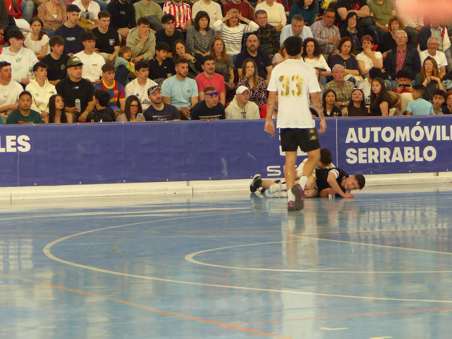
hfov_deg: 13.0
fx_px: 1985
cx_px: 267
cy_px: 178
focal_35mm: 152
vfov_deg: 9.8
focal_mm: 22.2
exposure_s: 1/60
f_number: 2.8
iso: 200
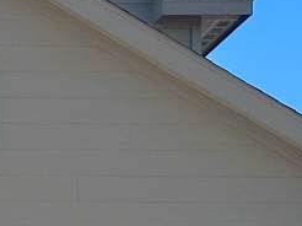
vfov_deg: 5.9
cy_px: 365
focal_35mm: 250
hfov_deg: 7.7
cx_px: -185
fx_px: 2179
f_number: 1.78
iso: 64
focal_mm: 6.86
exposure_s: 1/3155
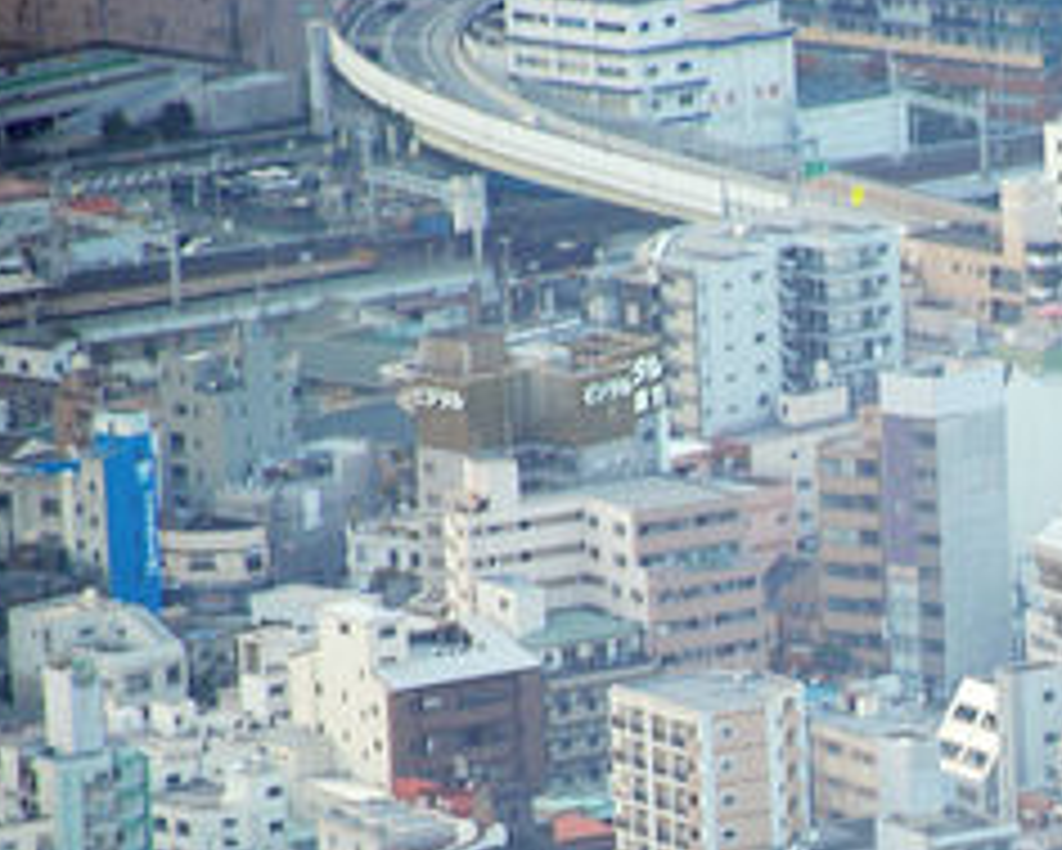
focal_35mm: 486
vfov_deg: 3.2
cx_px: 1197
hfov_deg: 4.0
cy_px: 866
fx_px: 15282
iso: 200
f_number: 5.6
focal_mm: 140
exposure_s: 1/40
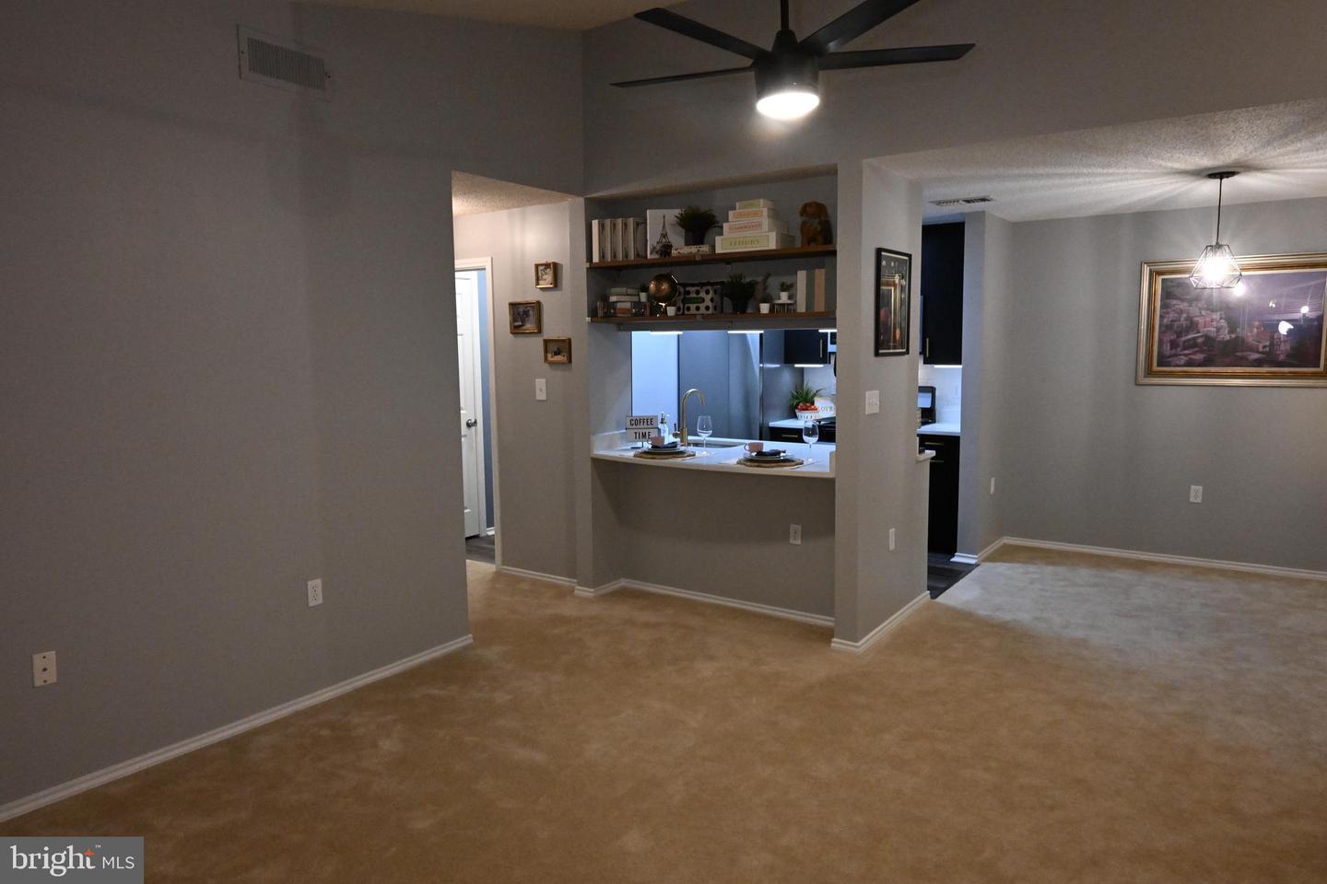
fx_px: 885
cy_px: 442
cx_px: 664
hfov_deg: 73.7
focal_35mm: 24
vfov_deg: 53.1
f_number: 18
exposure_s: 1/25
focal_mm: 24
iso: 6400
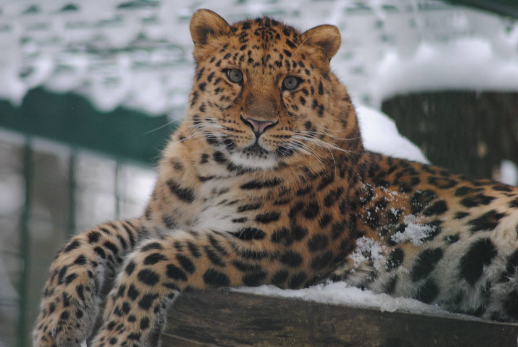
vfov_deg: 3.1
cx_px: 259
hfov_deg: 4.6
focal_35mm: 450
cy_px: 174
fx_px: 6483
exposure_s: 1/100
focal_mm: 300
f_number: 5.6
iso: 400
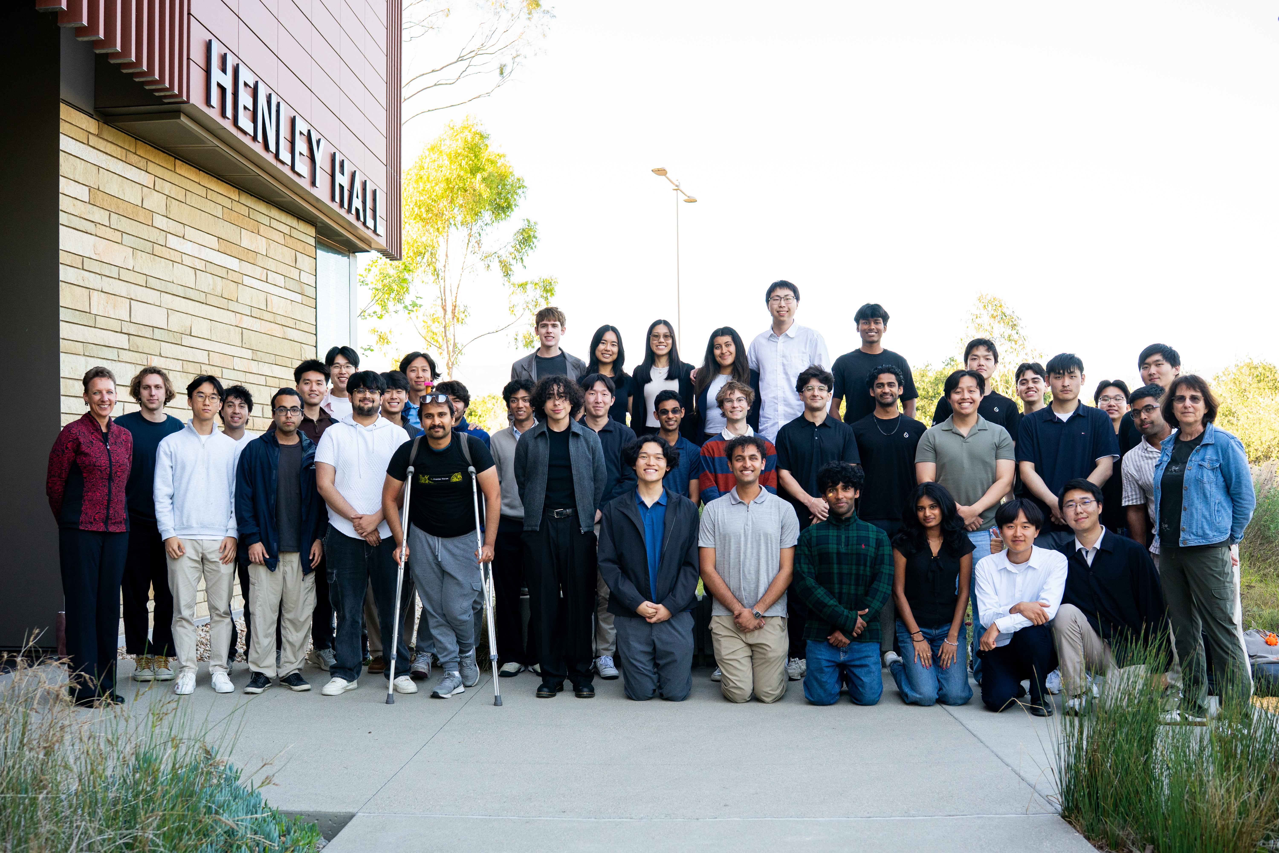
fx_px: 1243
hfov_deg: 54.4
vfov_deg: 37.9
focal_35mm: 35
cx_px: 640
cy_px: 426
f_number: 4
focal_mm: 35
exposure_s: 1/640
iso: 1000
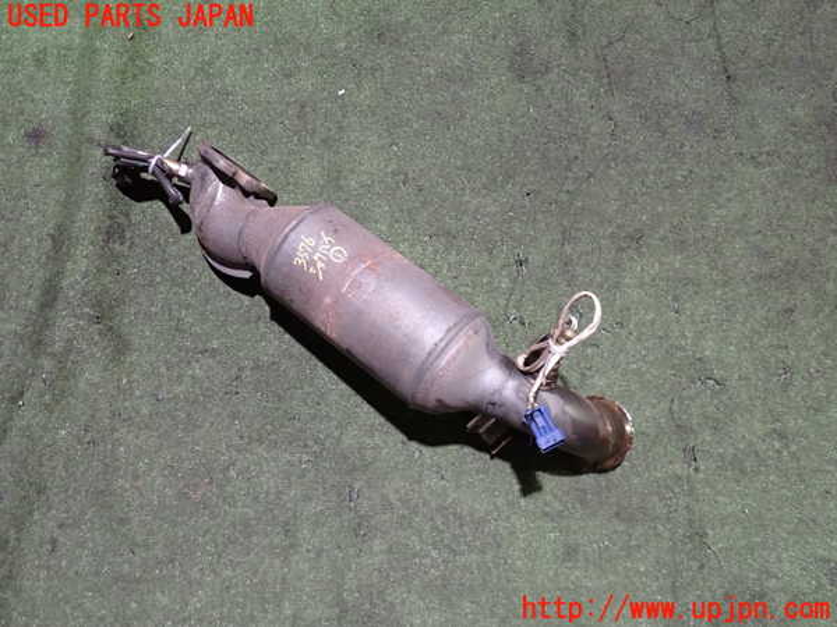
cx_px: 418
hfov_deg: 60.0
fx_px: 725
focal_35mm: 30
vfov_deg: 46.8
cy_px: 314
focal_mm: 5.4
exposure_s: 1/20
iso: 800
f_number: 2.3
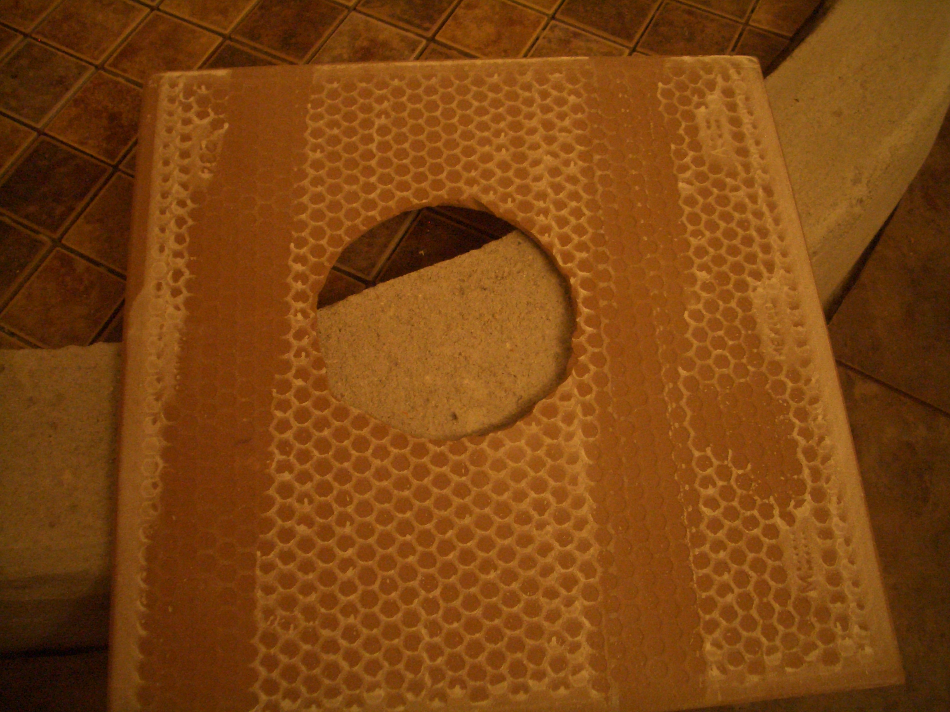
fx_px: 961
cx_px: 475
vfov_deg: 40.7
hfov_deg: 52.6
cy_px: 356
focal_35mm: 35
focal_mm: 5.8
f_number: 2.6
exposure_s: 1/60
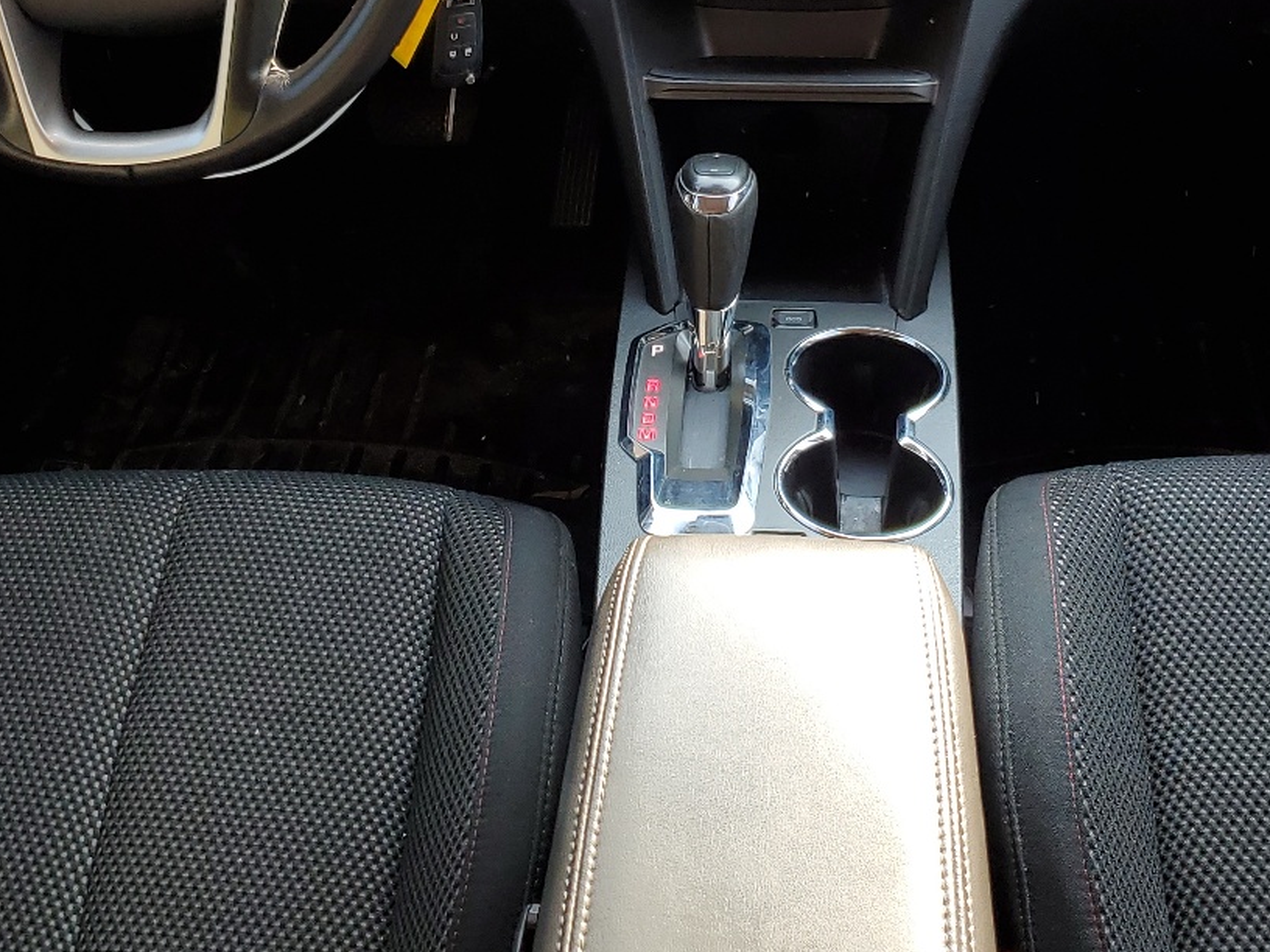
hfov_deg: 37.5
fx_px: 1871
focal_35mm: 51
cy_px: 246
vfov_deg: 28.2
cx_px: 665
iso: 50
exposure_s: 1/139
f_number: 1.5
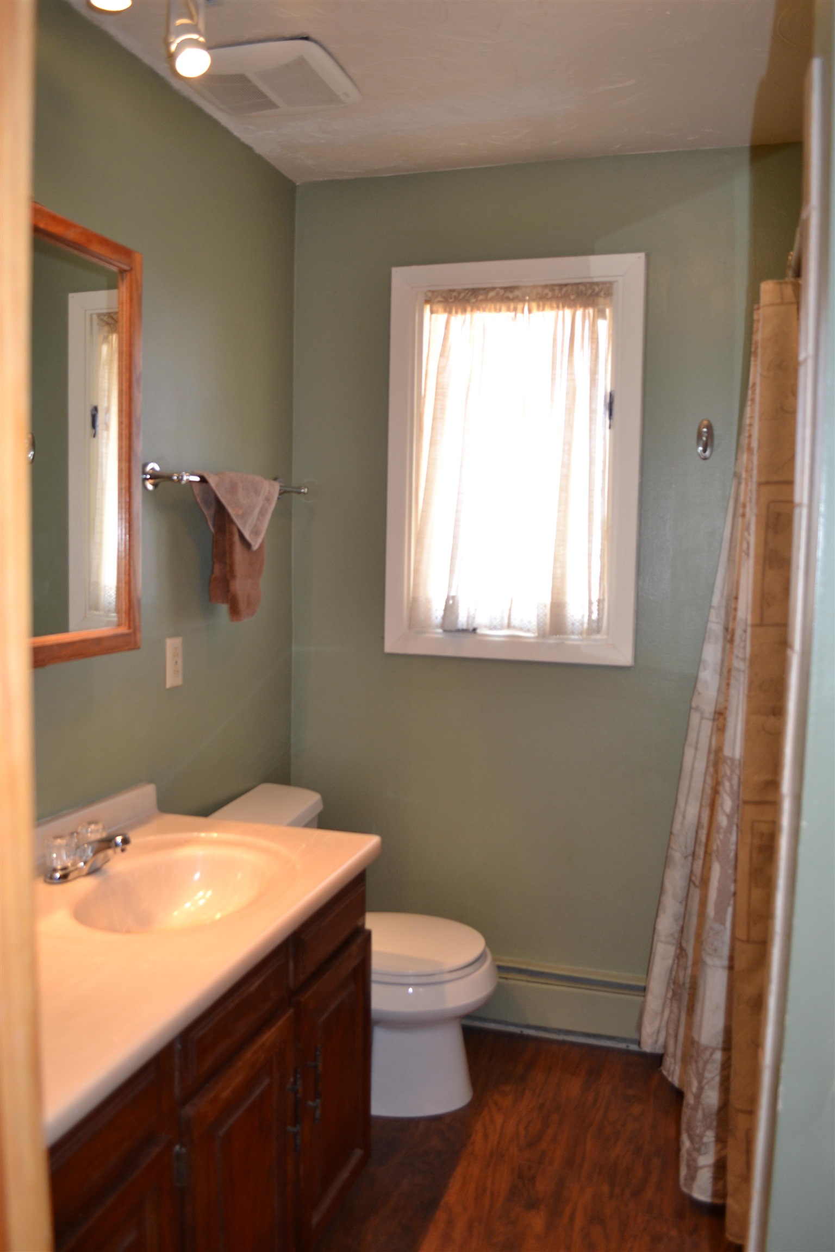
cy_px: 626
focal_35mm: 27
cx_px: 418
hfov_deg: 47.9
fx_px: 939
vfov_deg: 67.4
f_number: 3.5
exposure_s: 1/60
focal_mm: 18
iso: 400
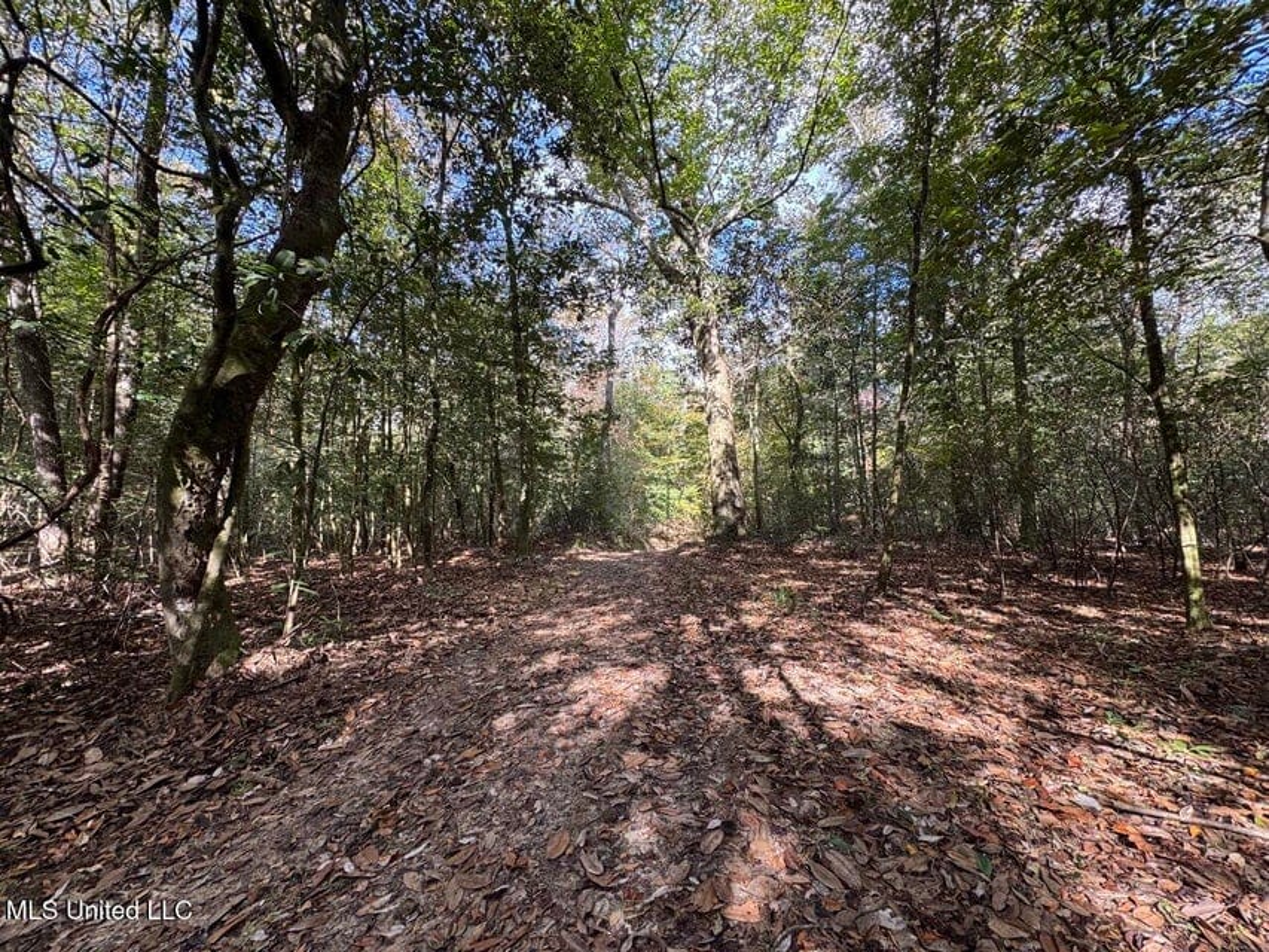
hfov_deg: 102.1
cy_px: 476
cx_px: 634
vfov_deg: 85.7
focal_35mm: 14
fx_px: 513
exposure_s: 1/99
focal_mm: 2.22
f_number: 2.2
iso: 50
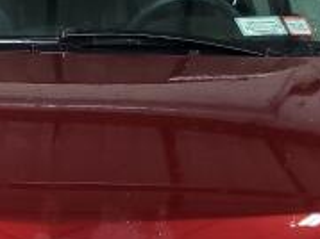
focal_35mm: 116
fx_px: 1072
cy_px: 271
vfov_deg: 12.5
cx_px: 70
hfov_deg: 16.9
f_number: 1.5
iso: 59
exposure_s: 1/60.2
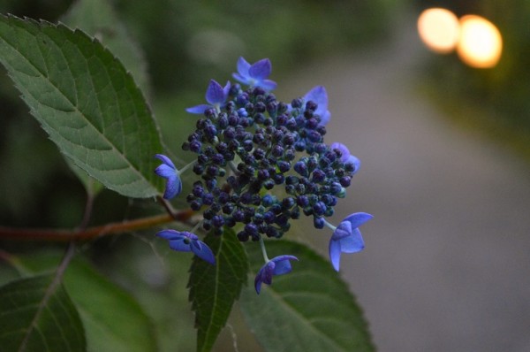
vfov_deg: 16.5
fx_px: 1213
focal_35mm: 82
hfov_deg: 24.7
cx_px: 265
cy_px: 176
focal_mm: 55
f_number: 5.6
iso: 3200
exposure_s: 1/100
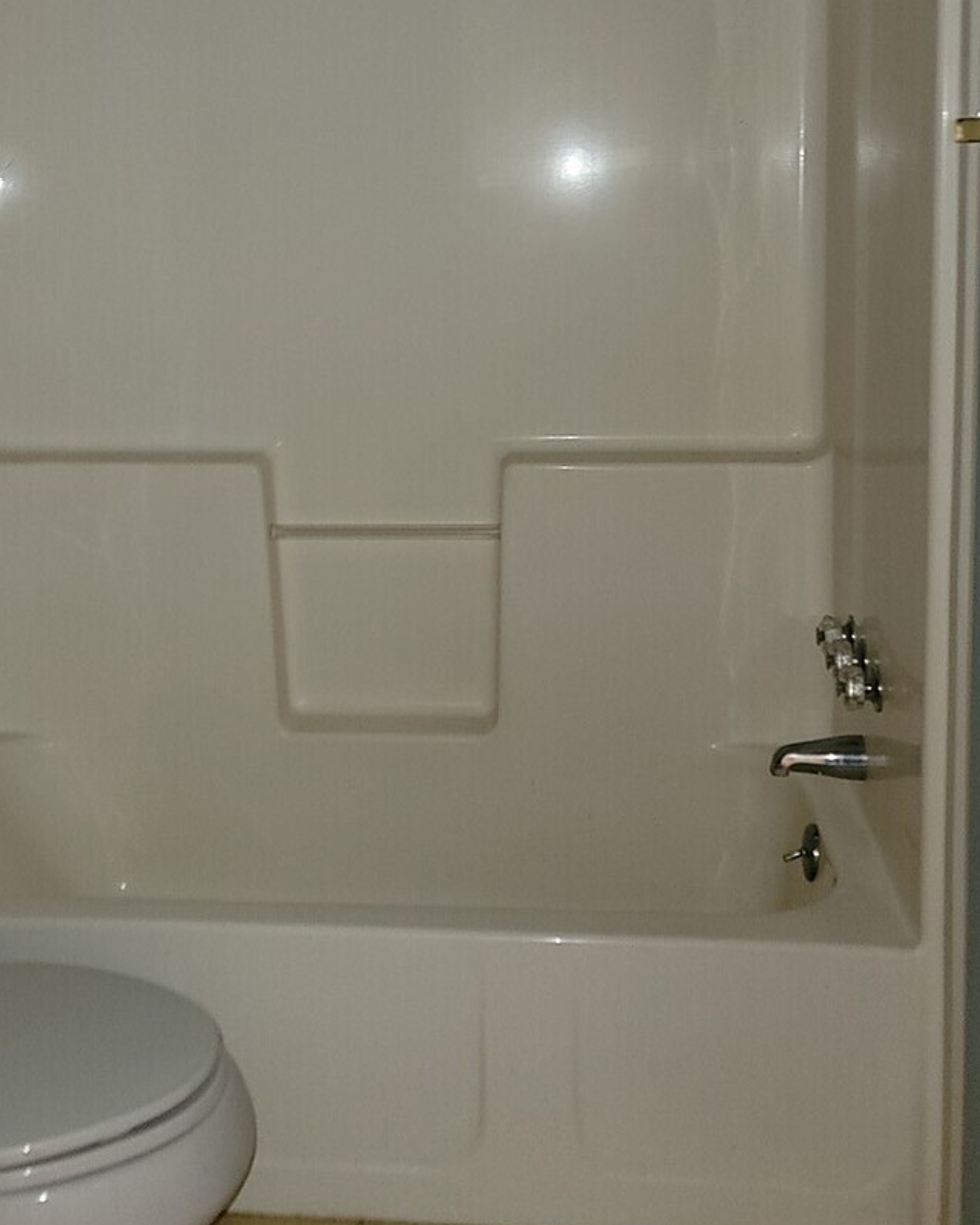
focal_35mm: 44
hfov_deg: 34.0
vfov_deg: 41.2
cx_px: 376
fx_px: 1596
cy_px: 360
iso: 125
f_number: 1.8
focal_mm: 7
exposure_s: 1/24
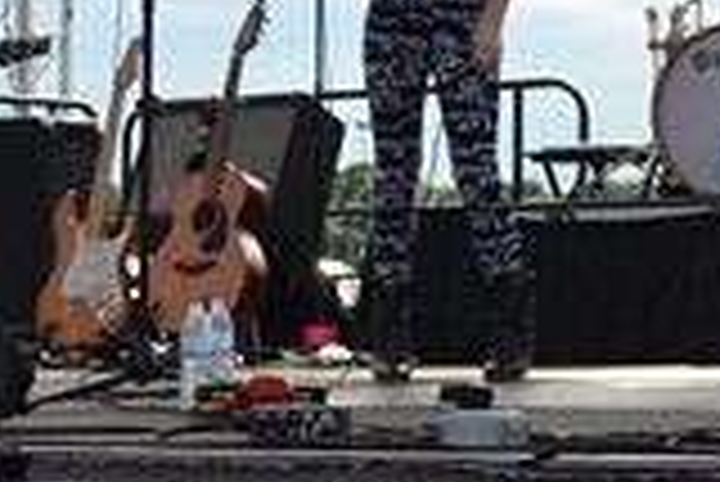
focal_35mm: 150
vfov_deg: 9.0
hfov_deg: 13.5
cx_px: 729
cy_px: -133
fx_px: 2997
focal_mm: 29
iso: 100
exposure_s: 1/160
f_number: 4.5
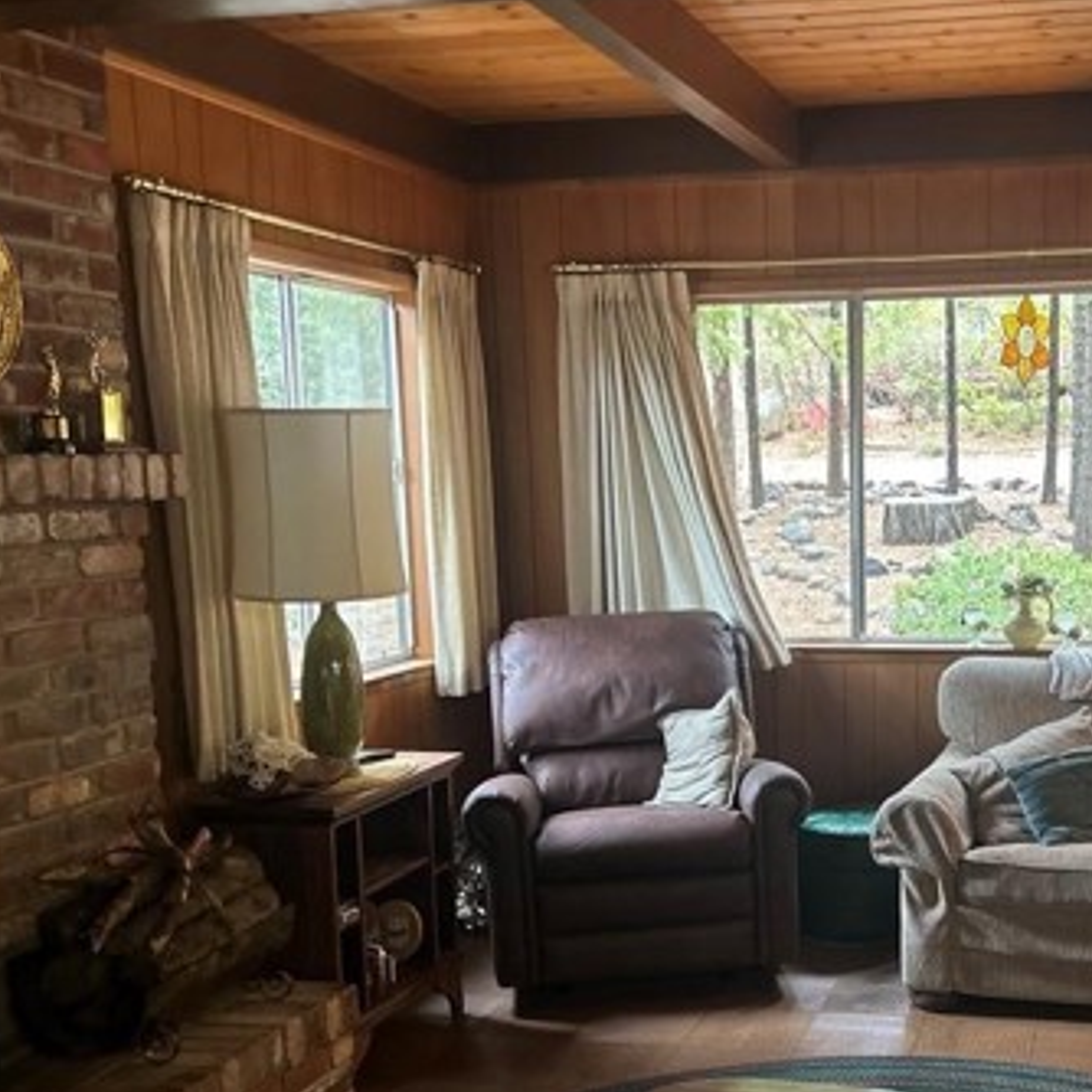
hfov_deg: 37.1
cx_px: 863
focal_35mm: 44
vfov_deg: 38.1
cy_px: 693
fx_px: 1570
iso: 250
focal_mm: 5.7
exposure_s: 1/60
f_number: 1.5
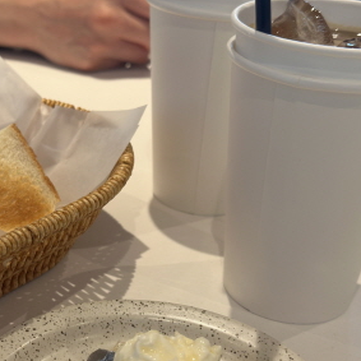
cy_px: 216
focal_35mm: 60
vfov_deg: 28.5
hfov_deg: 28.1
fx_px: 708
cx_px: 78
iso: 160
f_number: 1.78
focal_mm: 6.86
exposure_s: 1/60
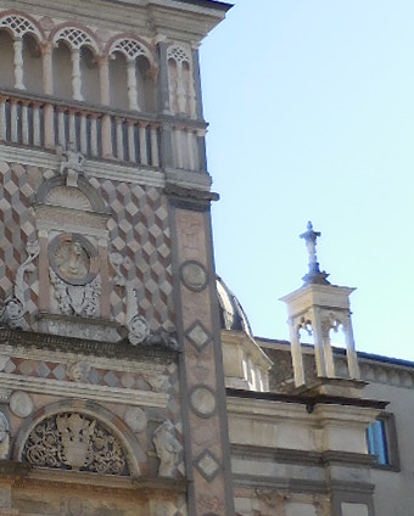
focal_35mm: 92
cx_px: -136
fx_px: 1407
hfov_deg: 15.8
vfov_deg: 20.8
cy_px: 265
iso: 125
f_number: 3.3
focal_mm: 4.5
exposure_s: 1/800
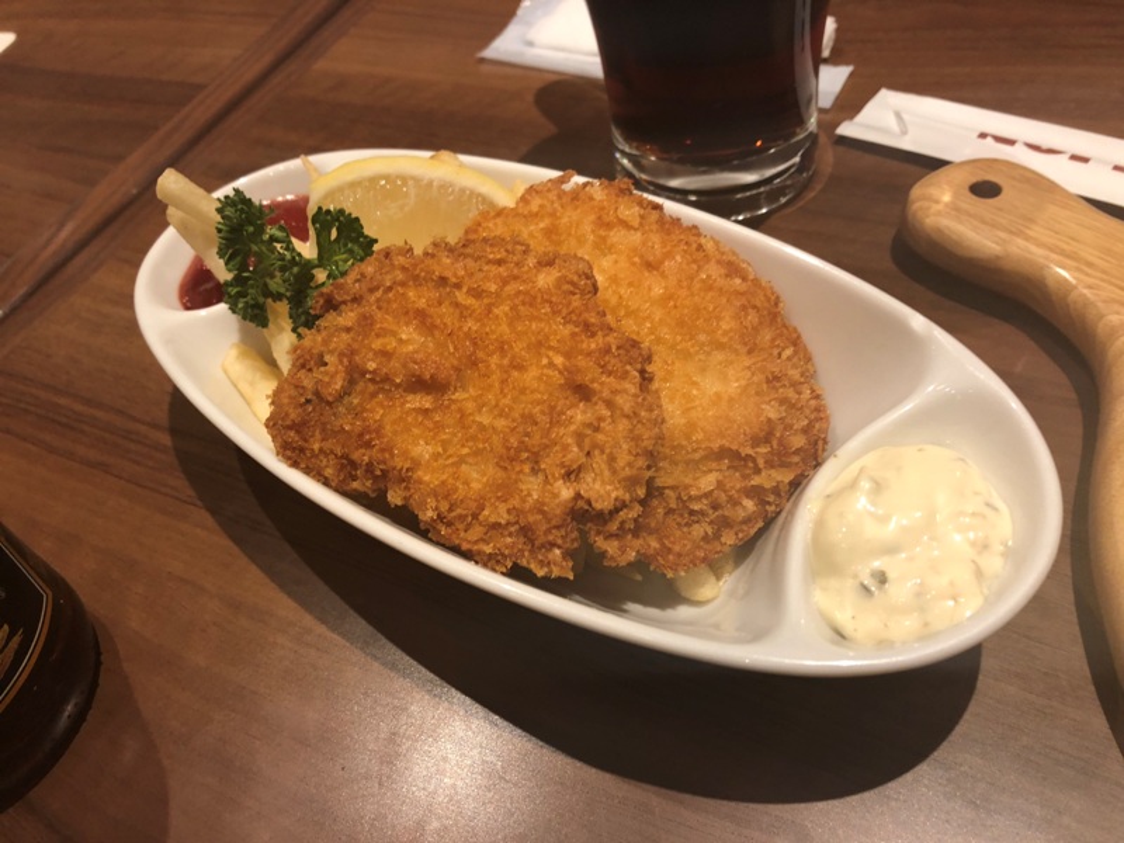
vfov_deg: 49.7
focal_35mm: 28
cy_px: 422
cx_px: 562
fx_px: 909
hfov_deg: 63.4
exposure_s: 1/17
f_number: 1.8
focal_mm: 3.99
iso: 40
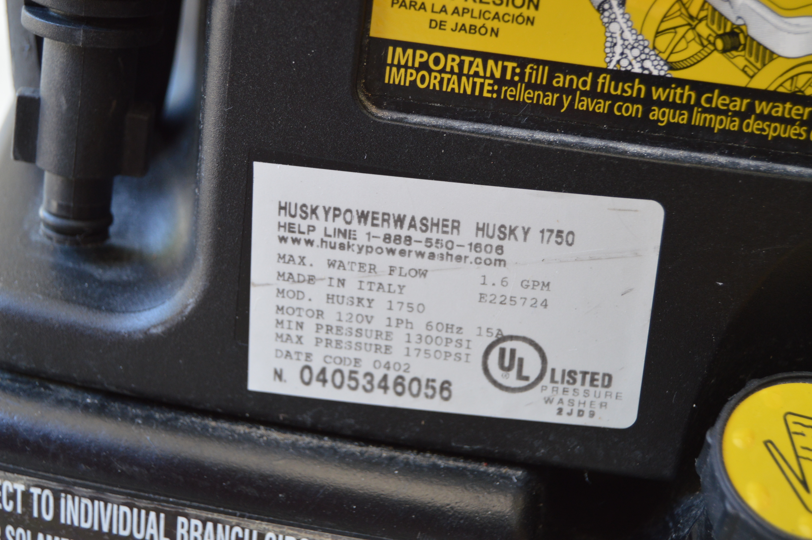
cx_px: 406
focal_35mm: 72
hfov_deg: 28.1
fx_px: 1623
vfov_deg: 18.9
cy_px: 270
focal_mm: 48
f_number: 5.3
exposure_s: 1/60
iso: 560
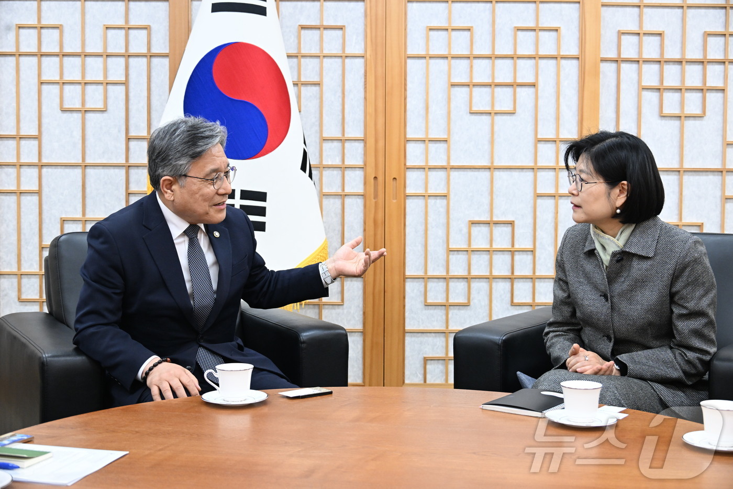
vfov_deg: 27.0
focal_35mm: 50
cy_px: 244
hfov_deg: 39.6
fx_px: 1018
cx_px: 366
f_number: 6.3
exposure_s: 1/200
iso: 3200
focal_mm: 50
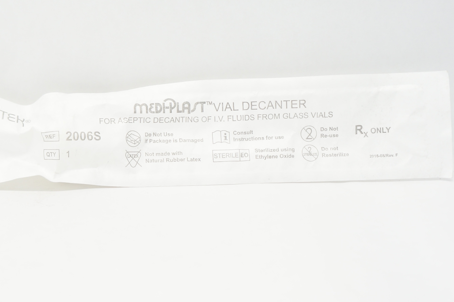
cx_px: 139
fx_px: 868
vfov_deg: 19.7
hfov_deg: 29.0
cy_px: 137
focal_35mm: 69
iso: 400
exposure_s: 1/80
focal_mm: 25
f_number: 4
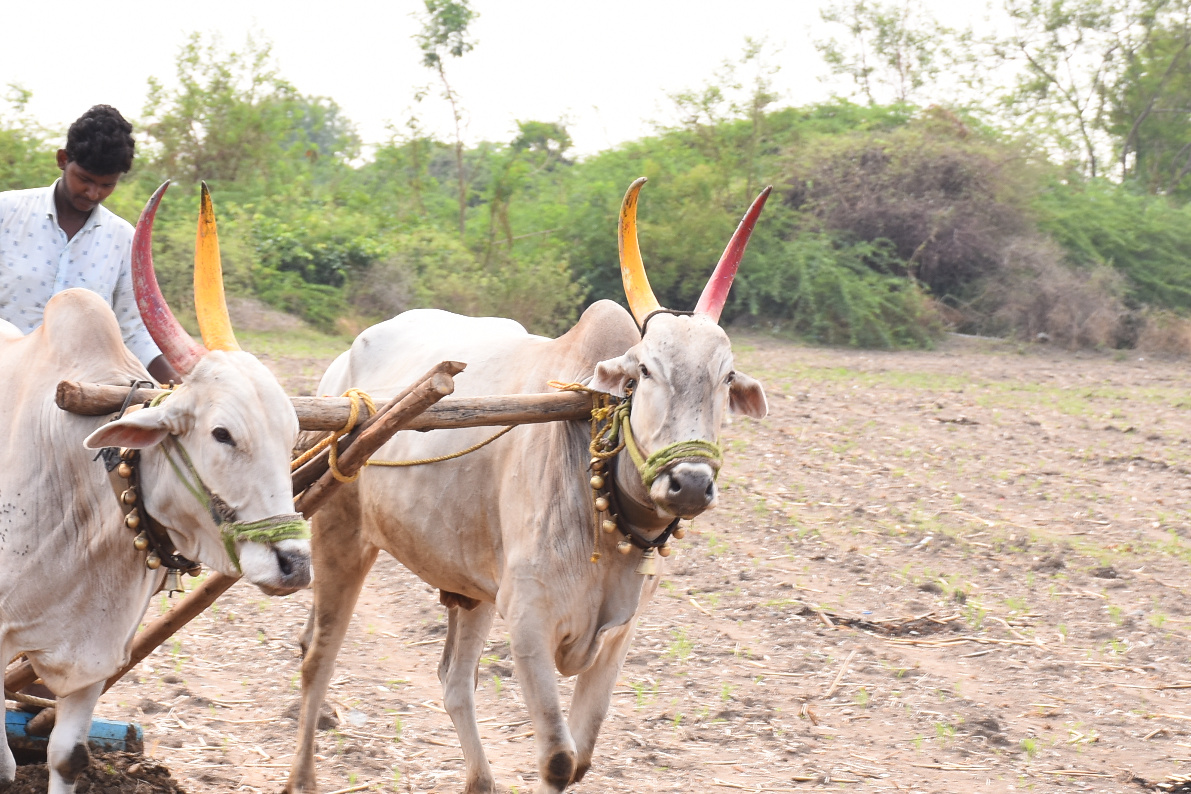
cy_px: 441
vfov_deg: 8.2
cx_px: 458
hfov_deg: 12.2
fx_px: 5559
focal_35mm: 168
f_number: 7.1
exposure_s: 1/125
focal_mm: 60
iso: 250
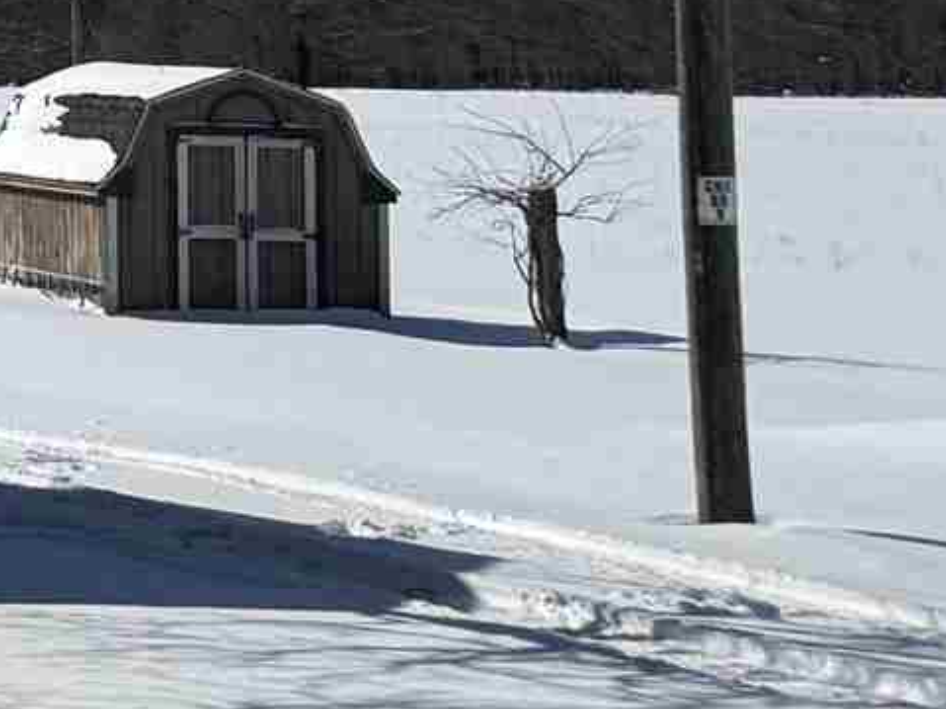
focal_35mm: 154
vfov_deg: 9.4
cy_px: -296
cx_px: -1843
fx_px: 4208
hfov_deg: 9.9
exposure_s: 1/14286
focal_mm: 6.76
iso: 80
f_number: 1.78
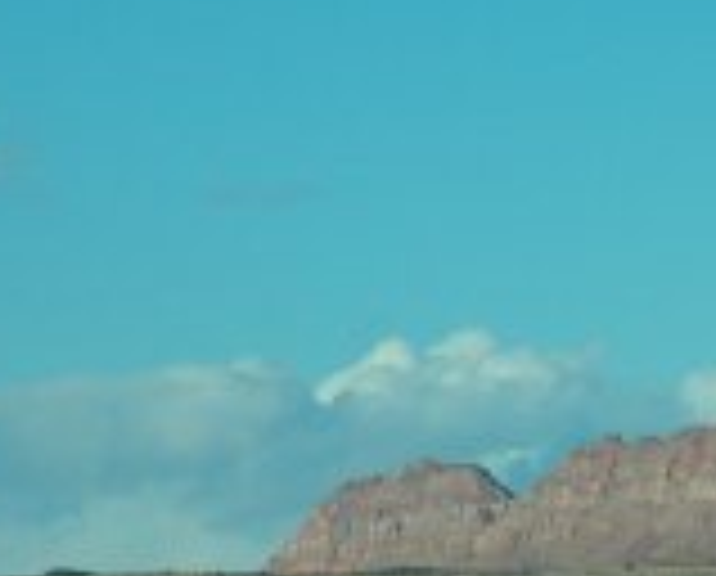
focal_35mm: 445
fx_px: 9453
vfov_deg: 3.5
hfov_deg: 4.3
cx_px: 1414
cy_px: 288
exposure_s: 1/320
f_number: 9
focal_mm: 70
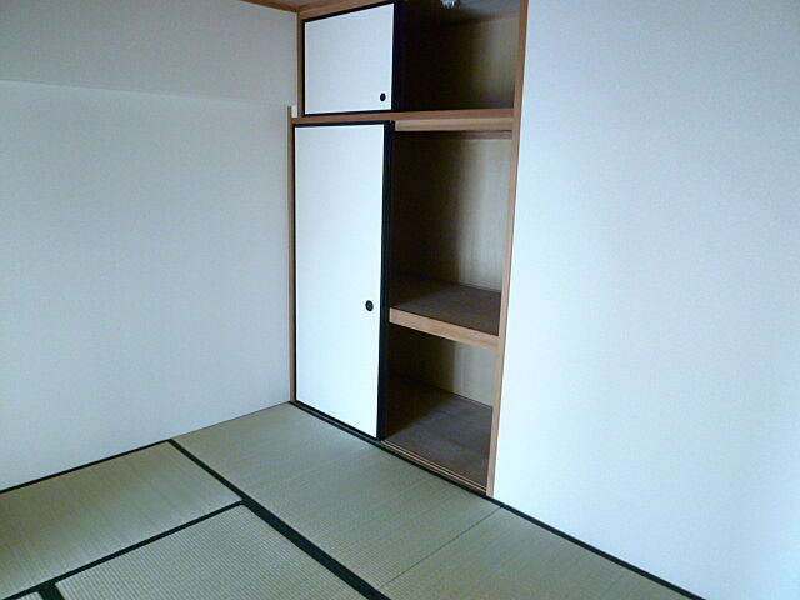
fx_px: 578
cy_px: 300
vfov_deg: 54.9
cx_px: 400
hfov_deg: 69.4
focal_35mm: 25
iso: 400
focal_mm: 4.5
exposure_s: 1/15
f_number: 2.8
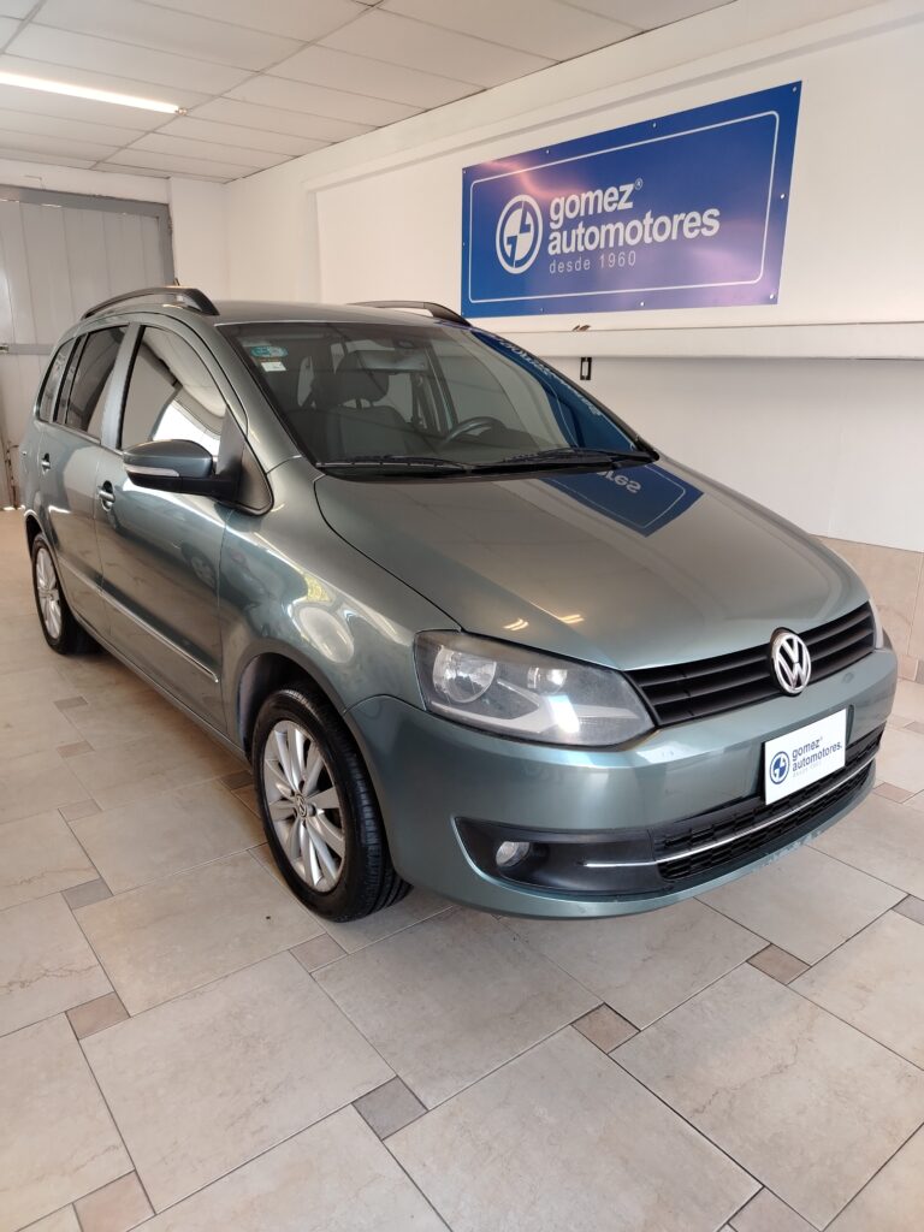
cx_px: 462
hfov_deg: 56.8
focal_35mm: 24
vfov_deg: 71.6
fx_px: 854
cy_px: 616
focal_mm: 5.25
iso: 422
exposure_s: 1/50
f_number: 1.75
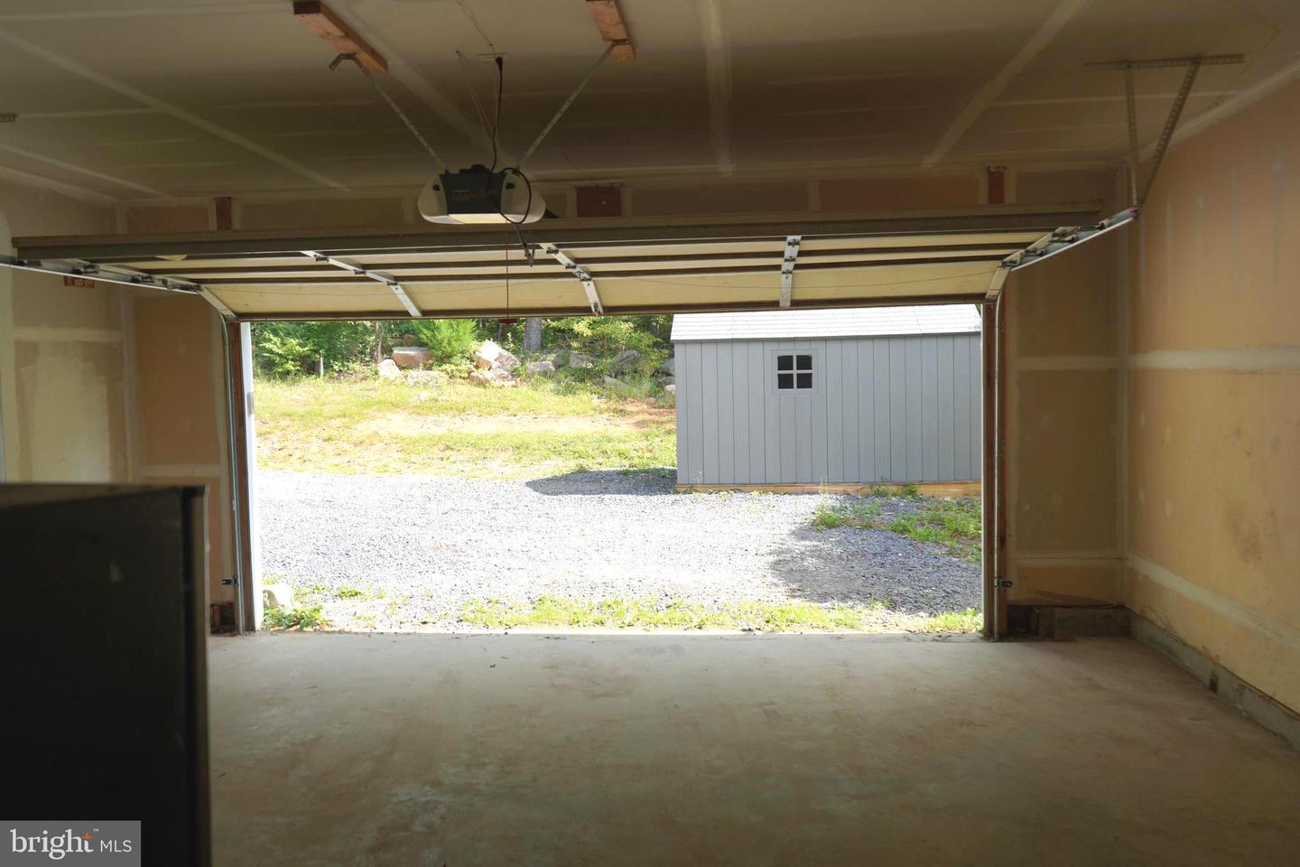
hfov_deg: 63.7
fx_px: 1047
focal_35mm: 29
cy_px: 434
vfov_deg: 45.0
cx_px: 650
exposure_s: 1/250
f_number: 4
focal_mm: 29
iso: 100
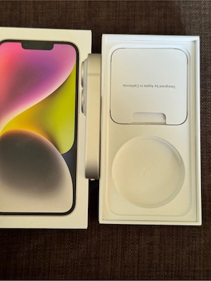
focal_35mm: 48
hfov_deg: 30.3
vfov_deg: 39.7
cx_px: 106
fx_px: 390
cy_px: 140
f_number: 1.78
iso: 100
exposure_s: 1/60
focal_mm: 6.76
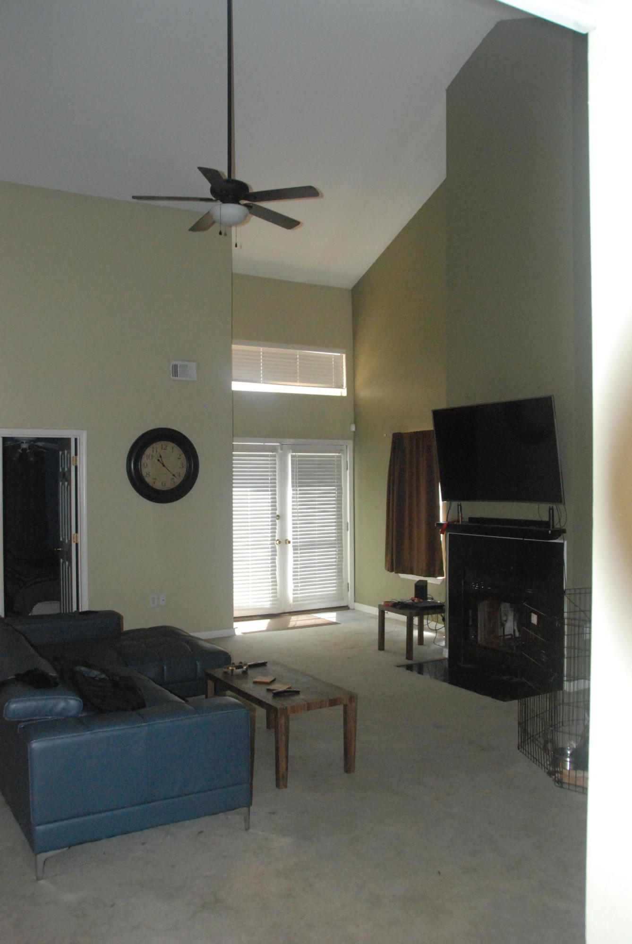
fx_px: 788
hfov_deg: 43.7
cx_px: 316
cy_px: 472
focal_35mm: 30
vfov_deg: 61.9
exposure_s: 1/60
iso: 1600
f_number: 5.6
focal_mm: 20
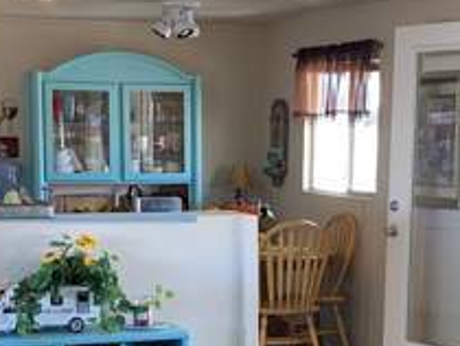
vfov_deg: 14.6
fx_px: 1317
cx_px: 215
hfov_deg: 19.8
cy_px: 396
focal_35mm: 99
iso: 32
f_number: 1.8
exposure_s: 1/30
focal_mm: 4.25
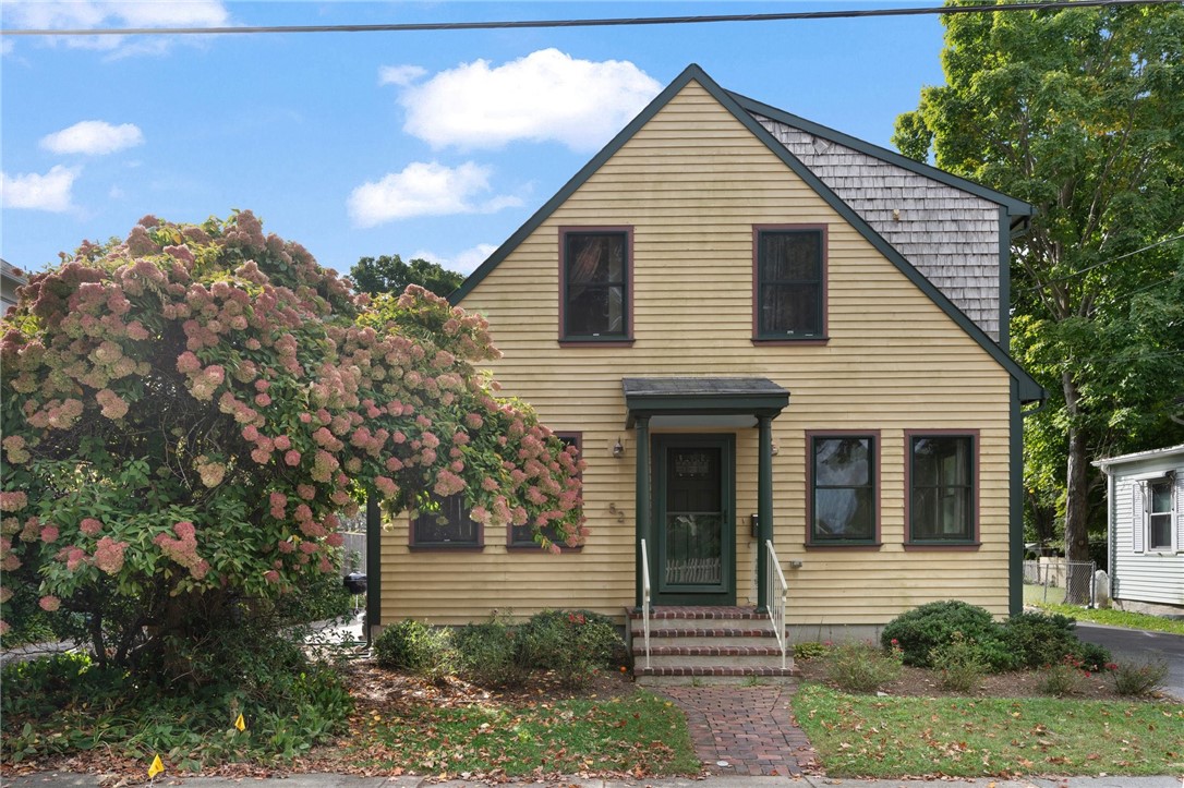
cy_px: 394
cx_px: 592
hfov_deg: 71.5
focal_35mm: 25
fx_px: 822
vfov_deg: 51.2
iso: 250
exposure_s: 1/80
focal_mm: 25
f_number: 7.1
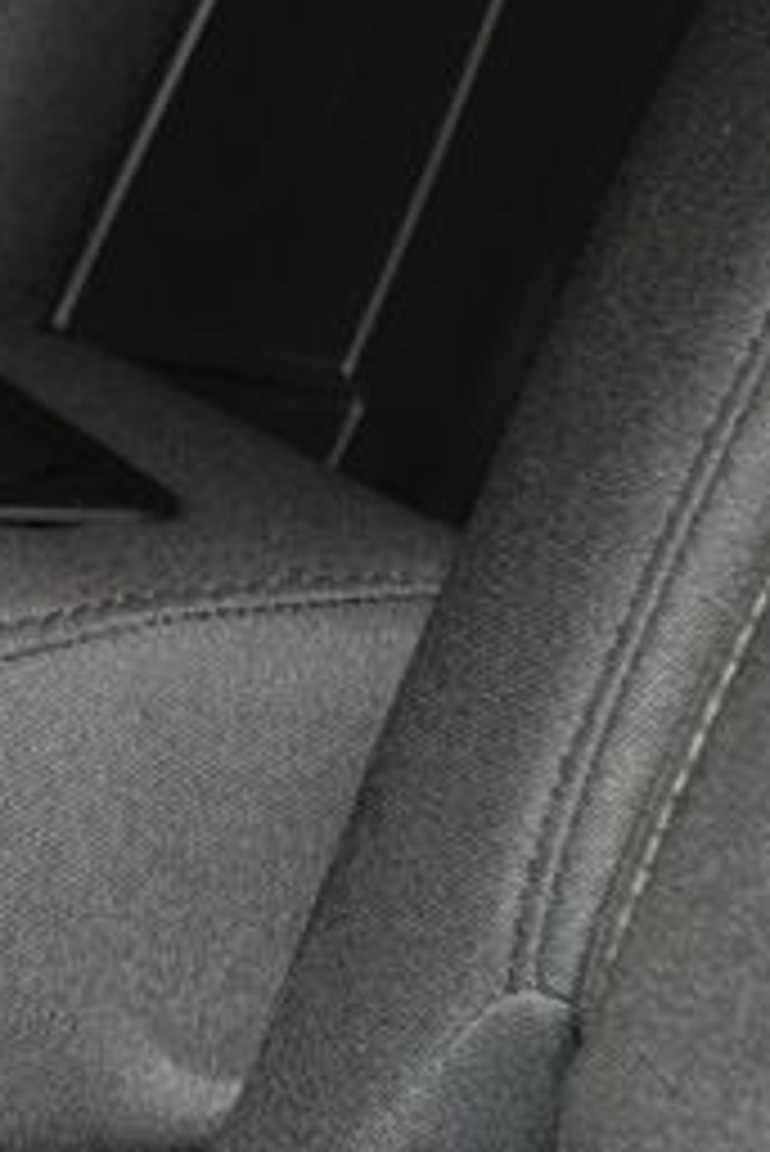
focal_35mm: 131
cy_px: 632
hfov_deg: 10.1
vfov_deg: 15.6
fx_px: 4205
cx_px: -459
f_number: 4.2
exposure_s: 1/30
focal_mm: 35
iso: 2200
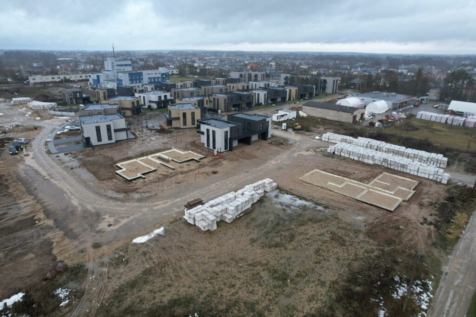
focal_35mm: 22
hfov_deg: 78.6
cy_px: 158
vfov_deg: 57.2
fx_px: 291
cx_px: 238
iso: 100
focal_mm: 8.38
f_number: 2.8
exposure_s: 1/80
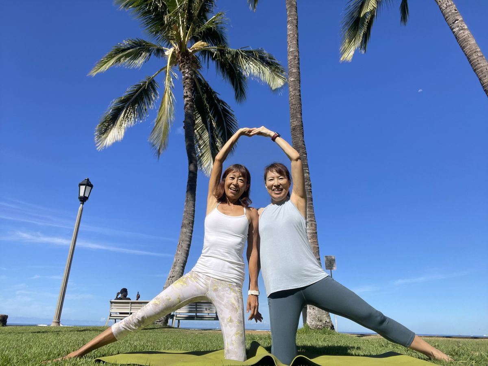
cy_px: 183
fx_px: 324
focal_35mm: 23
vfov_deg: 58.9
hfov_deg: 73.9
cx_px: 244
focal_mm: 2.71
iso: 25
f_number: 2.2
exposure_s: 1/1225
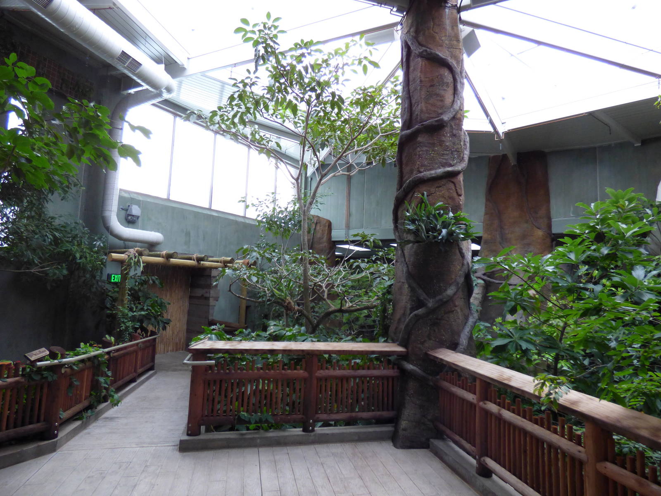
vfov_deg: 66.0
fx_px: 382
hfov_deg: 81.7
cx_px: 330
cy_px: 248
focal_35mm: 20
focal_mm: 3.58
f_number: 2.8
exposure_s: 1/60
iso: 250
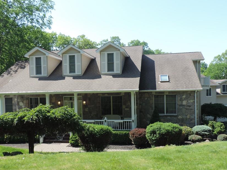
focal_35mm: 35
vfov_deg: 40.6
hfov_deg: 52.6
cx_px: 110
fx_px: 229
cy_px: 96
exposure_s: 1/400
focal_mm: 4.9
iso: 80
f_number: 3.1
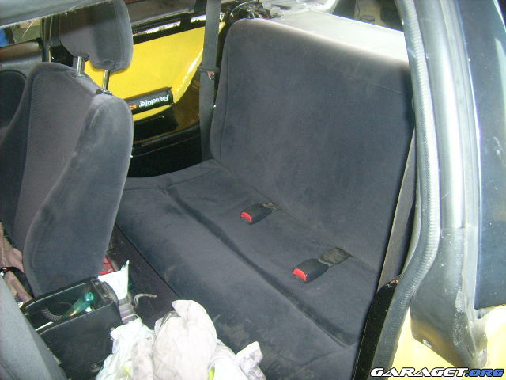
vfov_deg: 40.7
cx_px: 253
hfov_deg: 52.6
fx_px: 512
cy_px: 190
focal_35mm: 35
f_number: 2.8
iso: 100
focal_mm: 5.95
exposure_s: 1/60
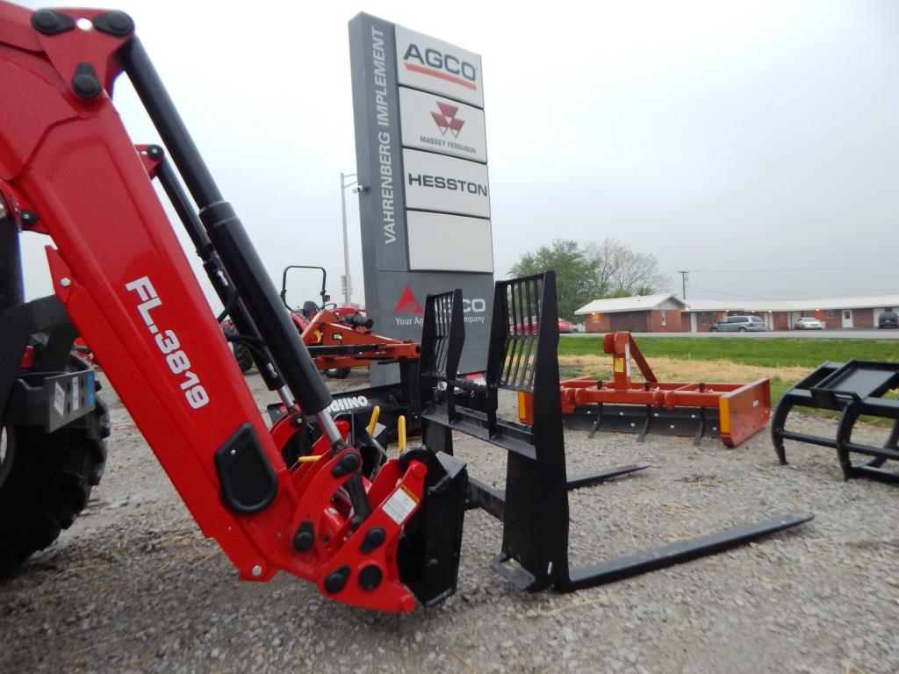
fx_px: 571
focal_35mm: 22
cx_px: 450
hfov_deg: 76.4
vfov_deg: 61.1
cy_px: 337
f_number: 3
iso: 360
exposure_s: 1/30
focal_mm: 4
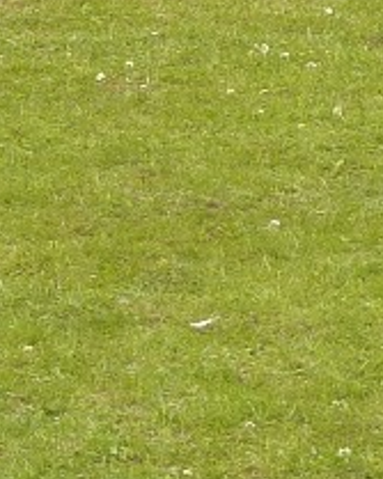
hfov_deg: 3.4
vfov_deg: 4.2
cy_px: -468
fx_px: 6381
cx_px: 133
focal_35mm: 450
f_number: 4.1
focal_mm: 11
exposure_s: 1/160
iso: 80
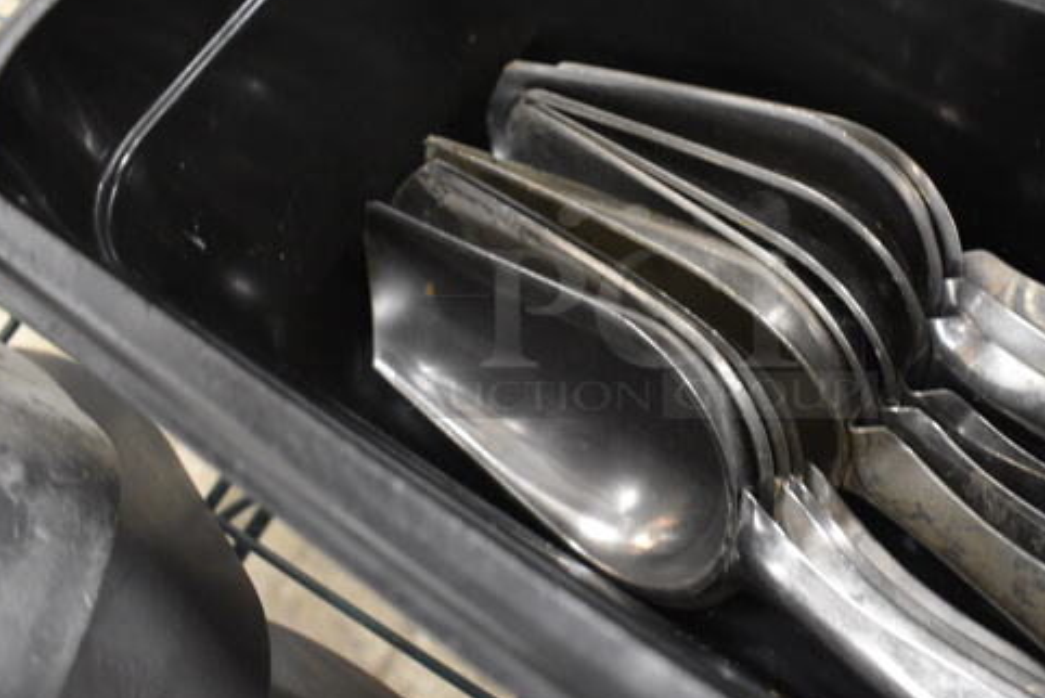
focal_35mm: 38
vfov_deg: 35.1
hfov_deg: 50.3
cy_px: 303
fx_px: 1104
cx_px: 637
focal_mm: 20
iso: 3200
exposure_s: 1/20
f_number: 3.5
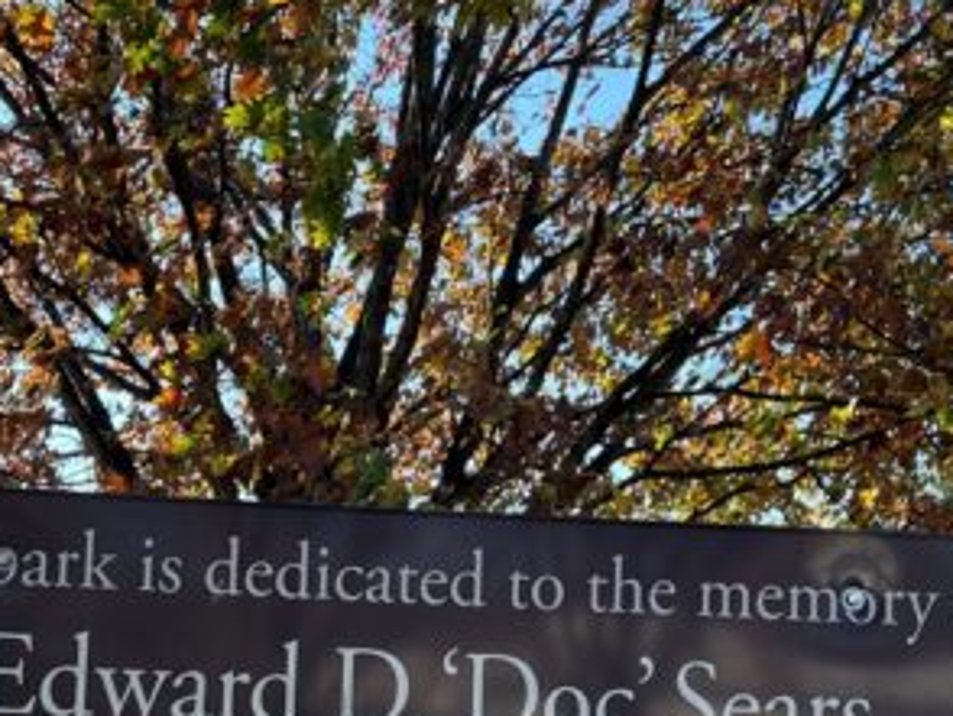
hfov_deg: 36.0
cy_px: 661
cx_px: 392
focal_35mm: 53
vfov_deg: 26.5
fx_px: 1460
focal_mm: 5.1
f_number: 1.6
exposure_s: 1/676
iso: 50
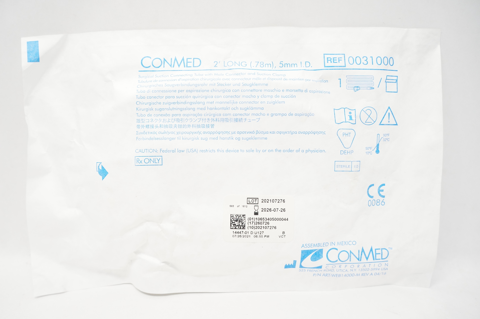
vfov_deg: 47.8
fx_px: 360
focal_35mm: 27
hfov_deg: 67.4
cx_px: 240
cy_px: 160
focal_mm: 18
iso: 800
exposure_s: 1/80
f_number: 5.6
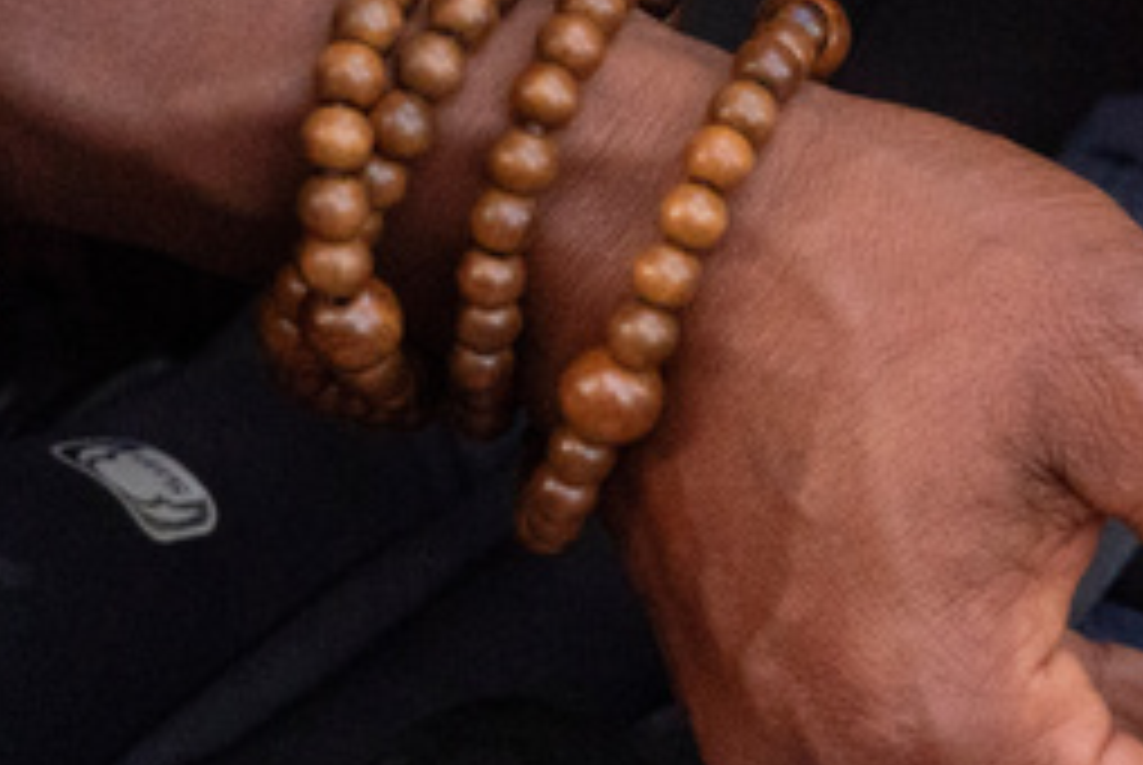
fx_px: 4482
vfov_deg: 9.8
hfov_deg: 14.0
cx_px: 1449
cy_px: 493
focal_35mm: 141
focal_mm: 35
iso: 6400
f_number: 4
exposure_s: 1/4000
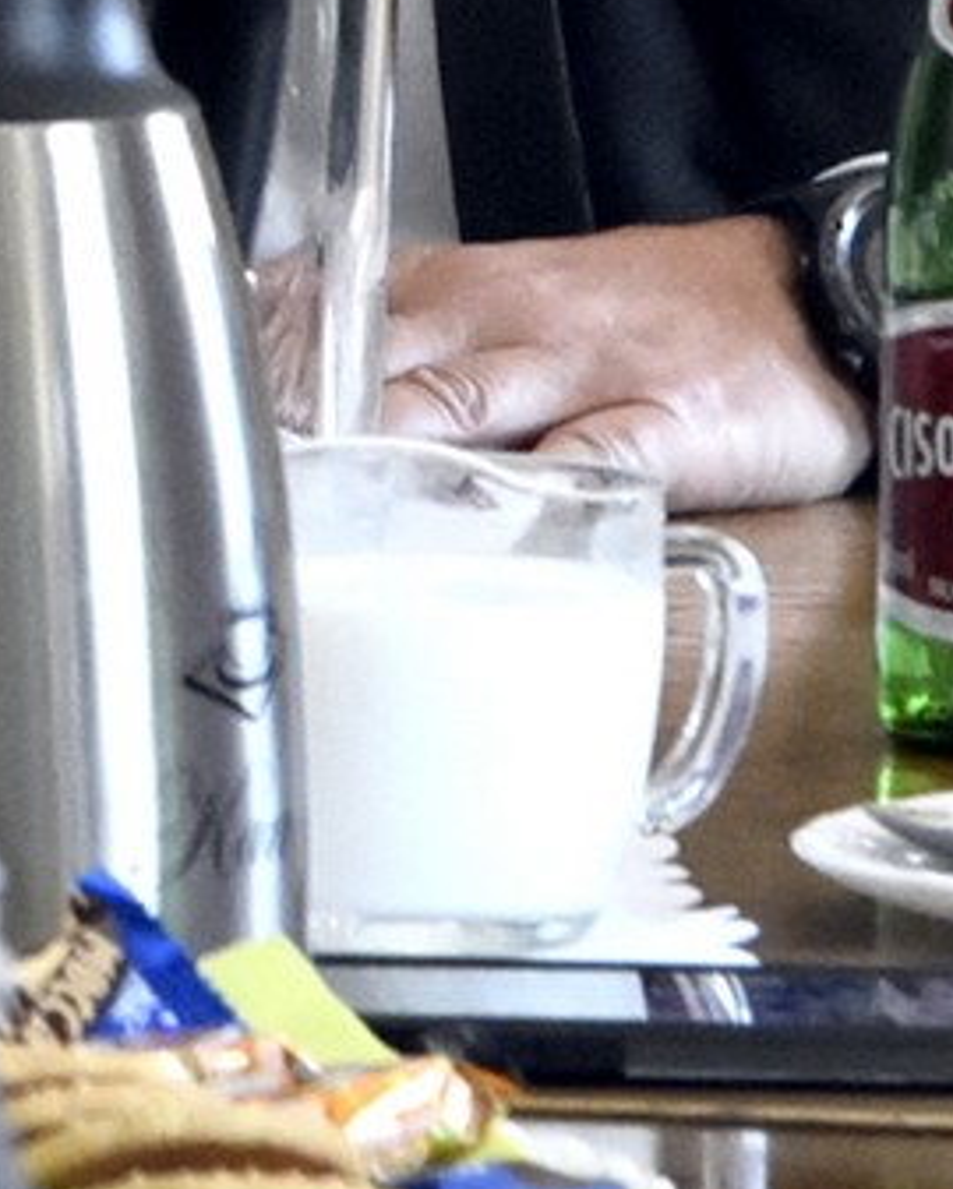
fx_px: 21100
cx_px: -1892
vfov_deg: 3.2
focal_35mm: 599
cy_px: -810
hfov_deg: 2.6
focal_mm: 70
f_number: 8
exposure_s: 1/80
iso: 1600
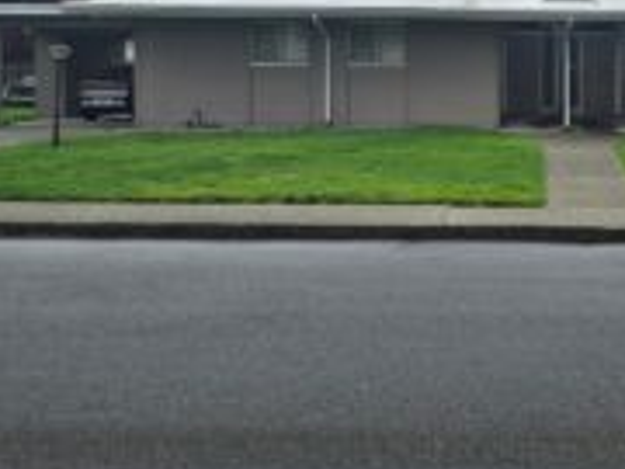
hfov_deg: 35.5
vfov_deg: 28.2
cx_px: 549
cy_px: 118
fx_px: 921
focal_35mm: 51
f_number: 1.7
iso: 12
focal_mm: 6.3
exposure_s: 1/519
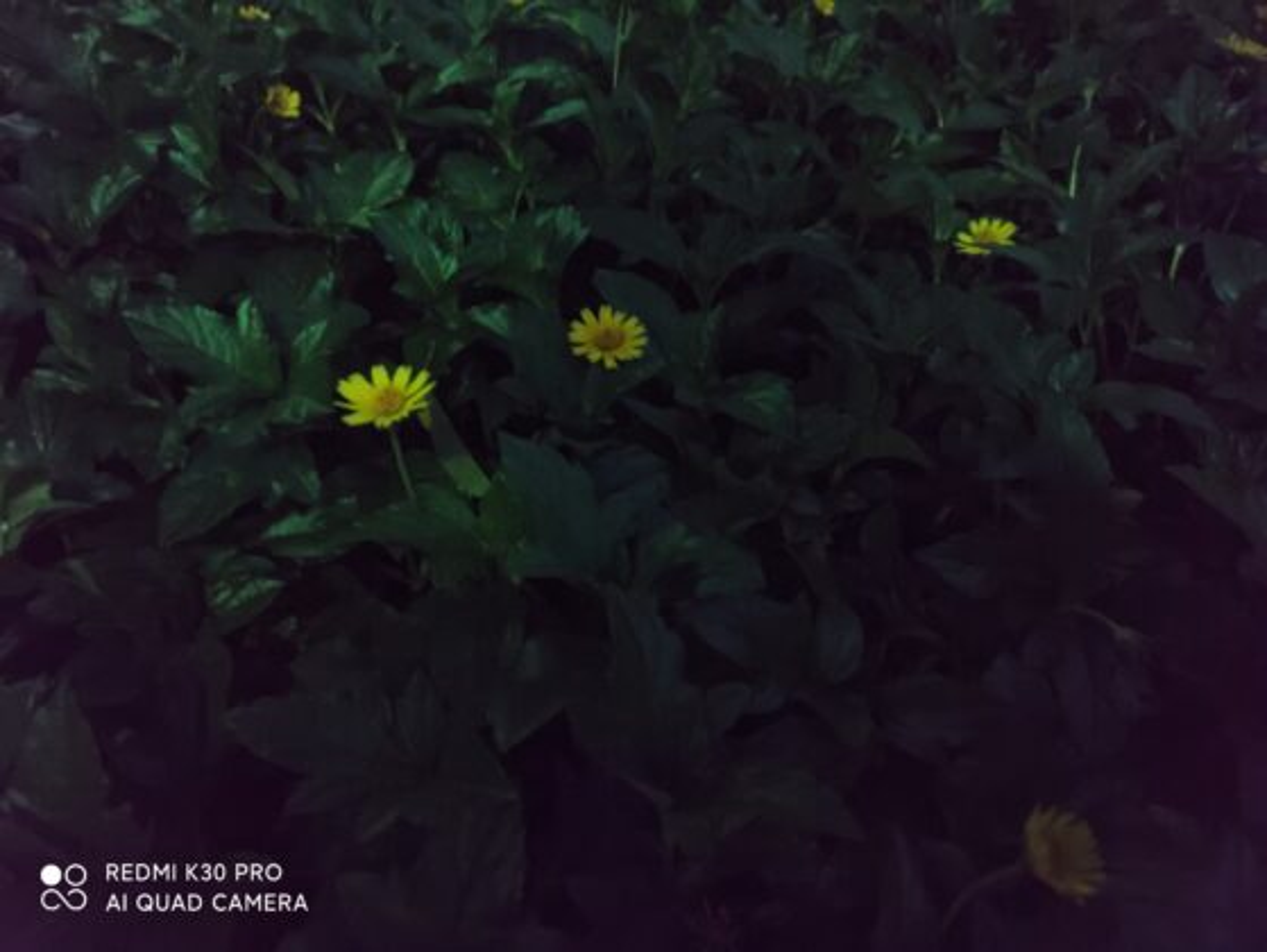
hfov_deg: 69.4
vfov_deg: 54.9
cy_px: 476
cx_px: 634
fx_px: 916
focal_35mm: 25
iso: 10600
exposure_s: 1/13
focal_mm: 5.43
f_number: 1.89
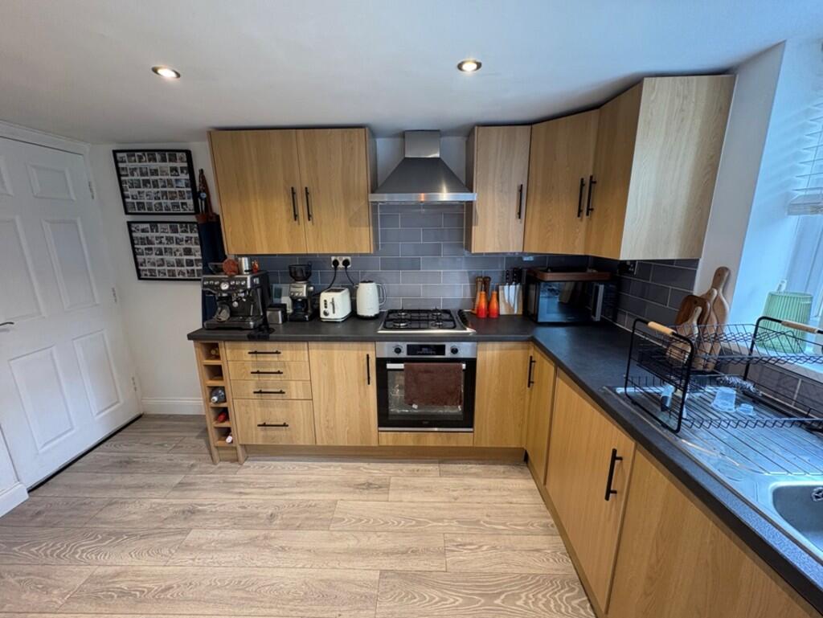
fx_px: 333
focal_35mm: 14
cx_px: 412
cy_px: 309
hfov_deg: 102.0
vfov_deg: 85.7
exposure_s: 1/50
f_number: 2.2
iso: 250
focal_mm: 2.22
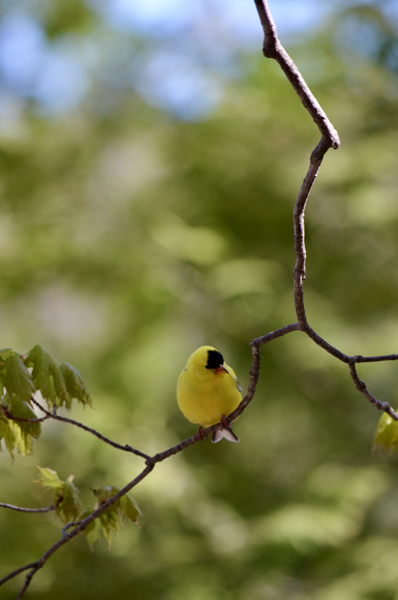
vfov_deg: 4.6
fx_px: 7496
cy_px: 300
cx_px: 199
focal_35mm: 450
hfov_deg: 3.0
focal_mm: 300
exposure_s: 1/1000
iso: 800
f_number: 5.6
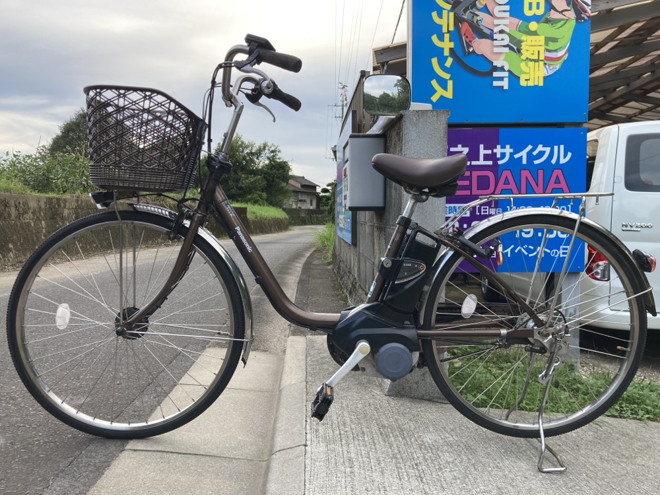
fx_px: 534
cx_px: 330
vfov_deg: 49.7
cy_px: 248
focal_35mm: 28
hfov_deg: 63.4
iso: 20
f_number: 1.8
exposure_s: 1/155
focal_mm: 3.99
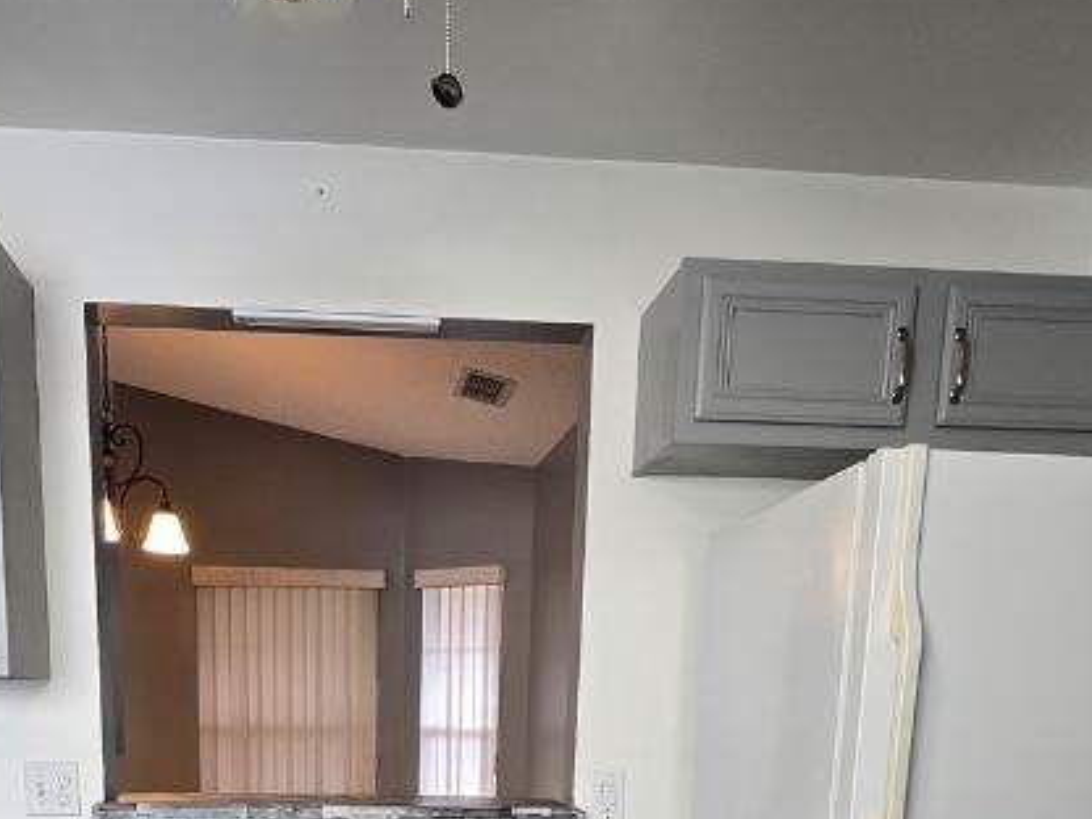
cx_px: 425
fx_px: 1009
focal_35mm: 32
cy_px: 885
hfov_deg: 56.3
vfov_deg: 37.5
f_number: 2.2
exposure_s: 1/60
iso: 160
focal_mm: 1.7
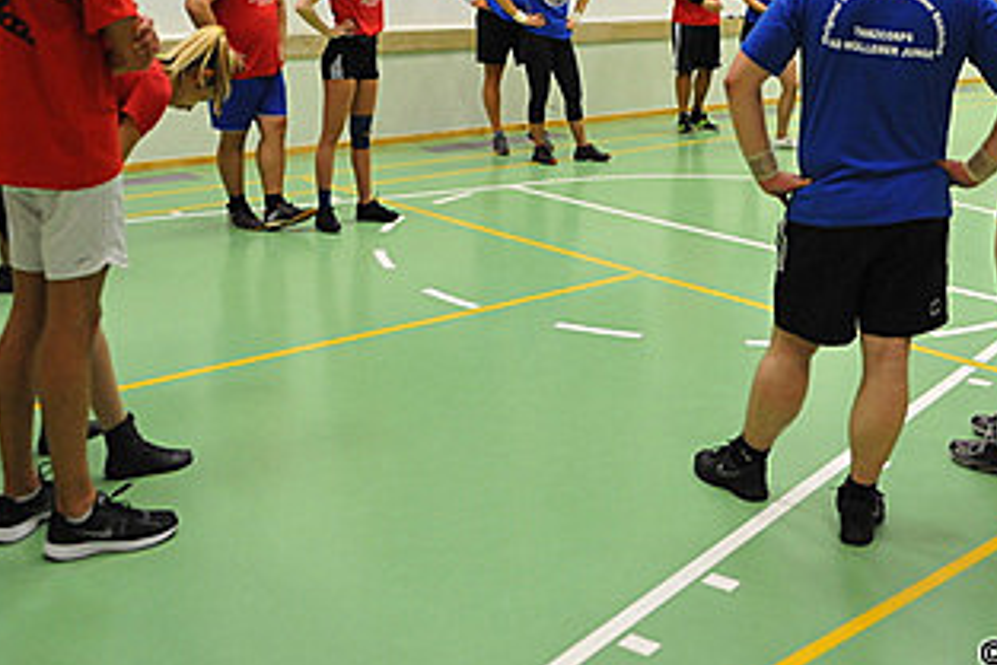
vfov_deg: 28.3
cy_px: 80
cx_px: 650
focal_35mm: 46
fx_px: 1274
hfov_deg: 42.3
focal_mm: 24
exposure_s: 1/250
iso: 1800
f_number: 2.8
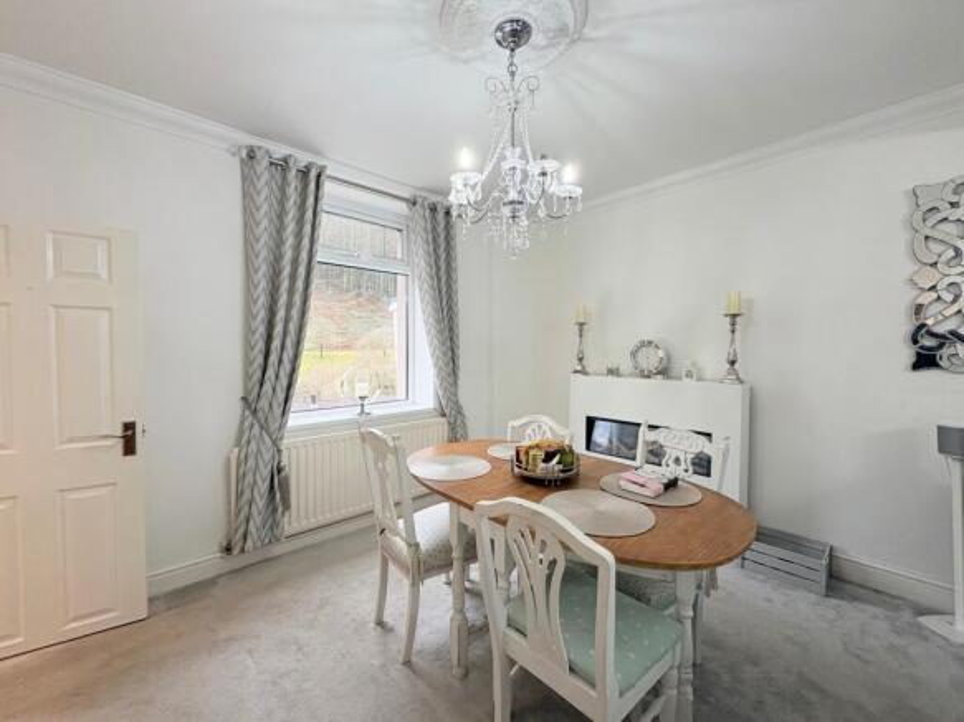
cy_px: 361
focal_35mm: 14
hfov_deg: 102.1
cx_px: 482
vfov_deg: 85.7
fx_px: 390
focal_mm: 2.22
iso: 200
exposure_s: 1/100
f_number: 2.2
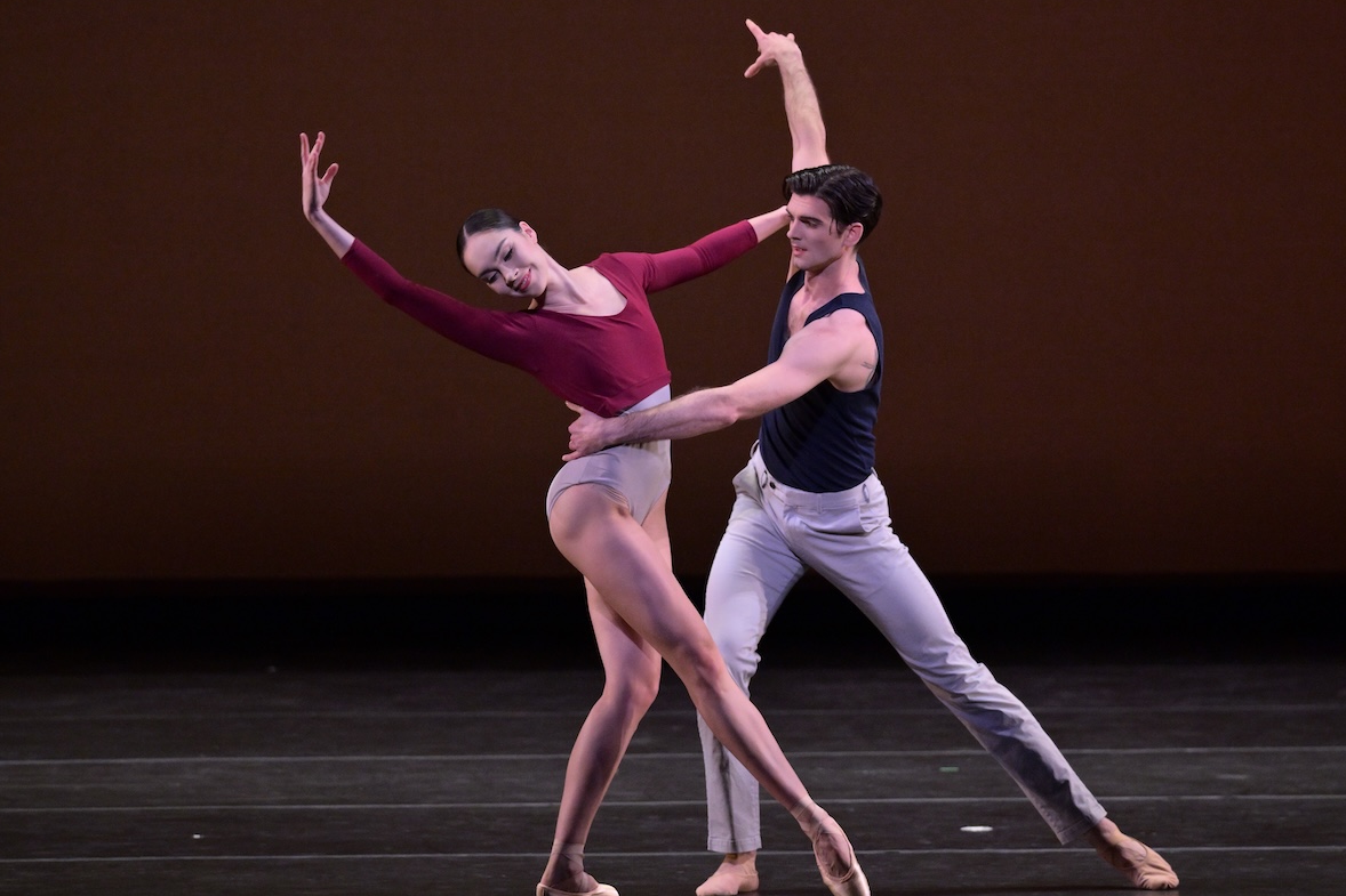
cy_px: 390
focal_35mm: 433
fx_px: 16186
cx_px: 729
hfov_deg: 4.8
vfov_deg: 3.2
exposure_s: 1/500
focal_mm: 340
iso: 3200
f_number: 4
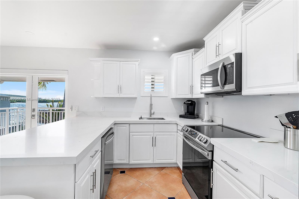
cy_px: 100
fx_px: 125
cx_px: 150
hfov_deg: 100.4
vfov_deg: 77.3
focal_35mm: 15
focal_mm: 10
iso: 160
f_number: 11
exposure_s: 1/15
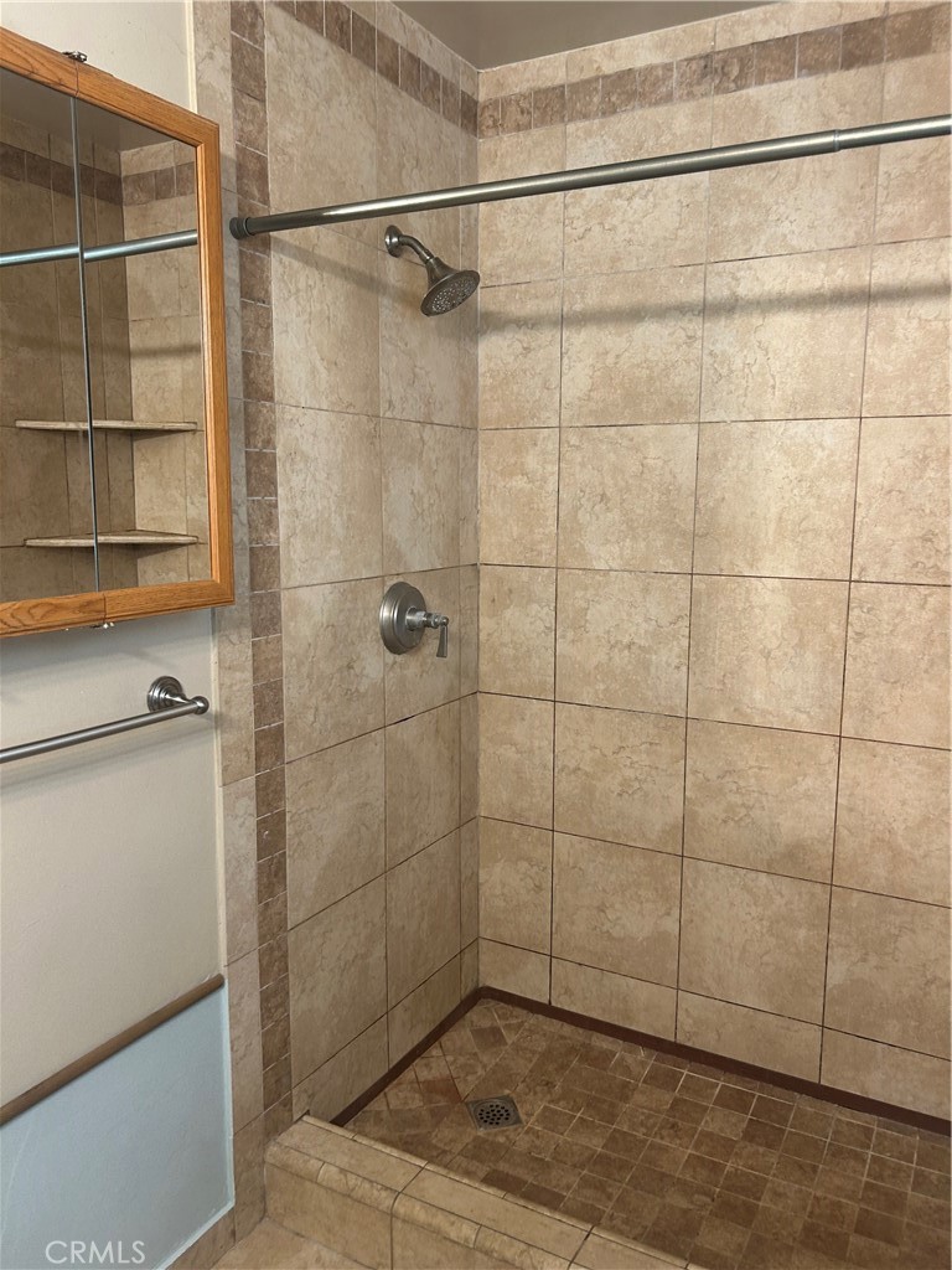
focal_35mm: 26
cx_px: 476
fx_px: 953
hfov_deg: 53.1
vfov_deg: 67.3
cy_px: 635
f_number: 1.5
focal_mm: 5.7
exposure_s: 1/60
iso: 80
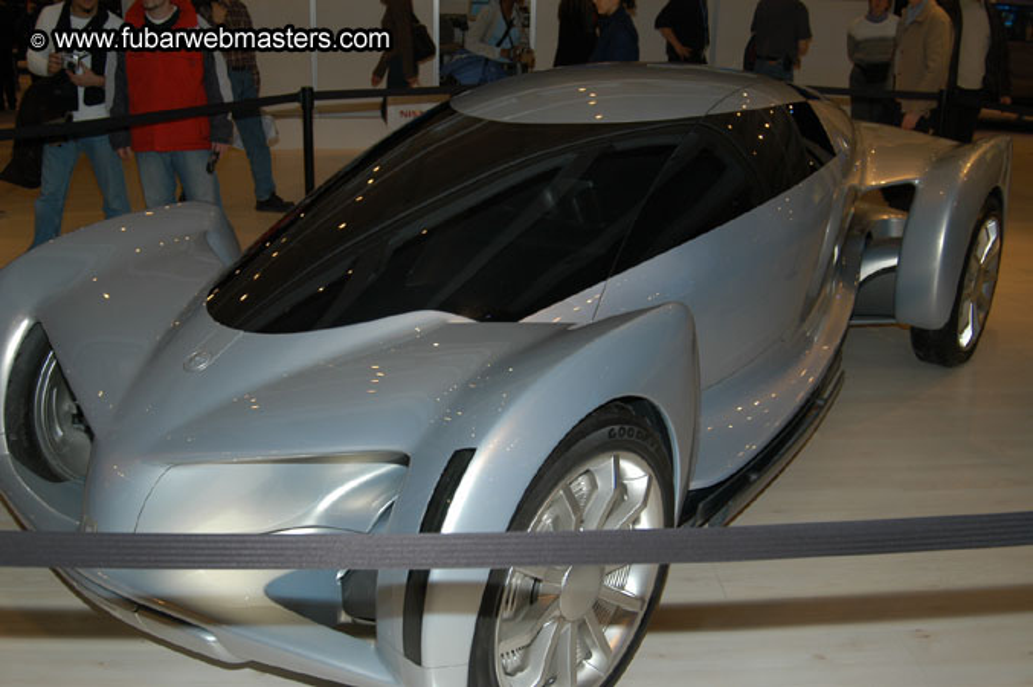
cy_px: 344
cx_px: 516
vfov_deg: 36.8
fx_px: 1032
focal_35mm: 36
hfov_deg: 53.2
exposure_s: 1/60
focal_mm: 24
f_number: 5
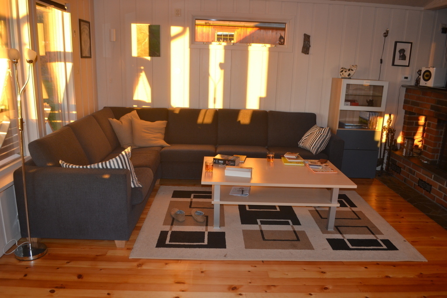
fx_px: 335
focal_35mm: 27
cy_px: 149
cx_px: 224
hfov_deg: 67.4
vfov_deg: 47.9
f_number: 3.5
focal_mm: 18
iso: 400
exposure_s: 1/60
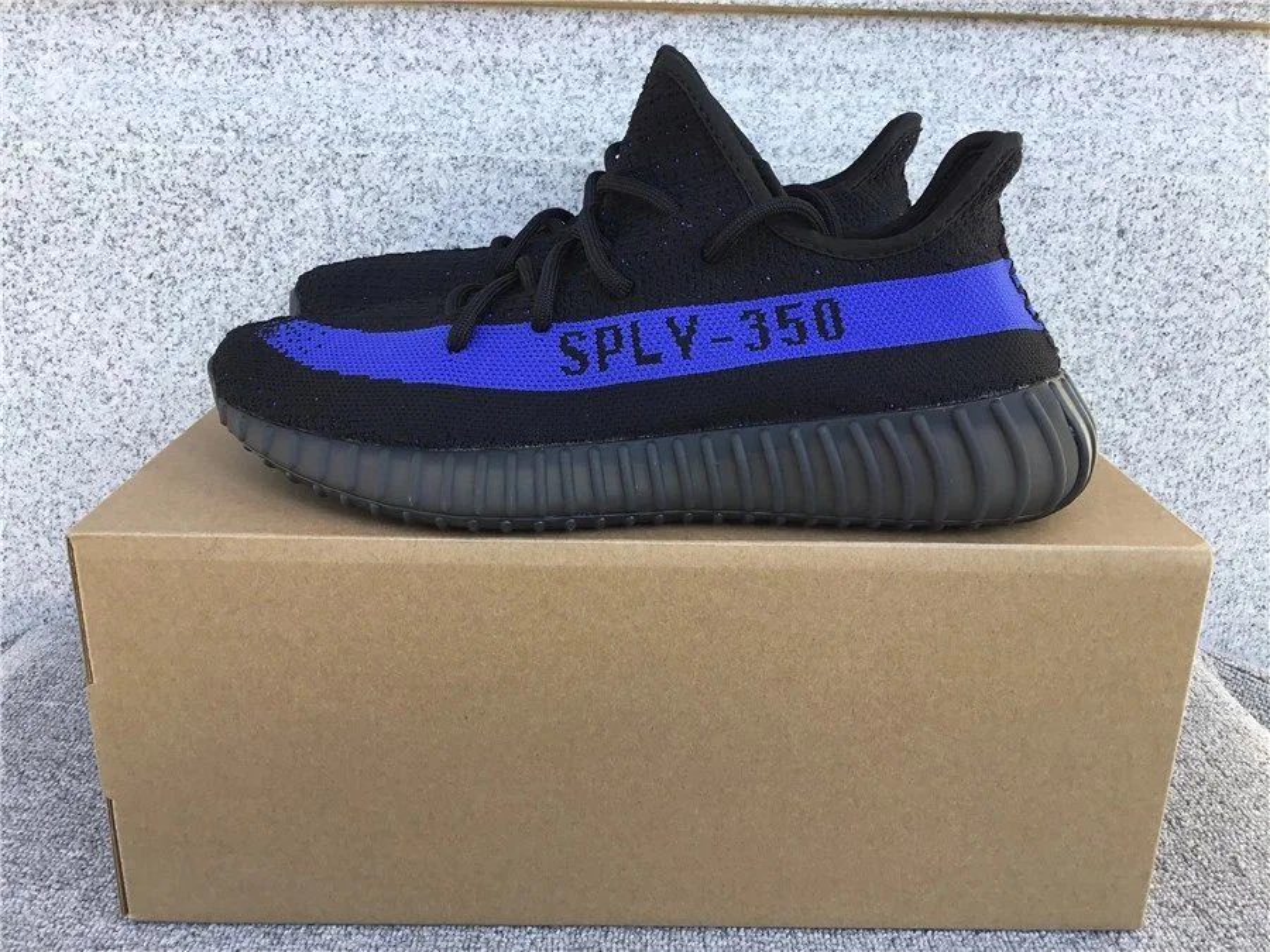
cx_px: 635
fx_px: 1137
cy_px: 476
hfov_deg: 58.4
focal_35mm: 31
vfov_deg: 45.4
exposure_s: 1/234
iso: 25
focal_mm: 3.3
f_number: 2.4
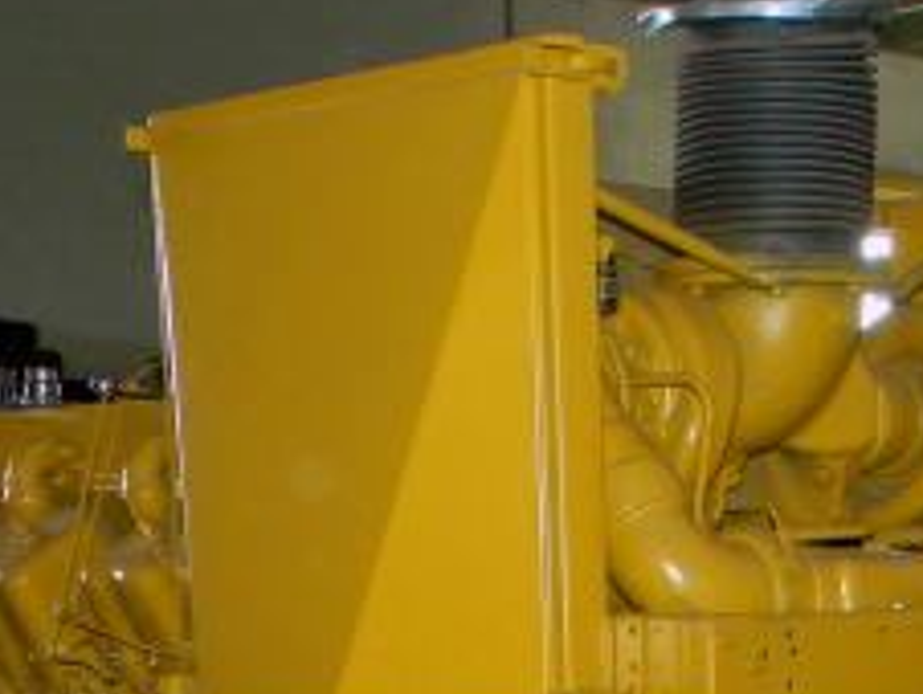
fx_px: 2643
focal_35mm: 99
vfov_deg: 14.2
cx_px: 780
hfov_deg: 19.5
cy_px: 976
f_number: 3.5
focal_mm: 5
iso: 200
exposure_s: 1/26
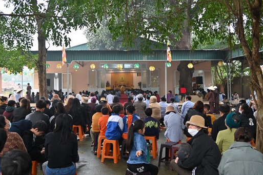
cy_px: 80
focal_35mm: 38
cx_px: 129
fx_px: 277
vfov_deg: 35.0
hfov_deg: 50.7
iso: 500
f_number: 4
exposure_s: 1/125
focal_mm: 30
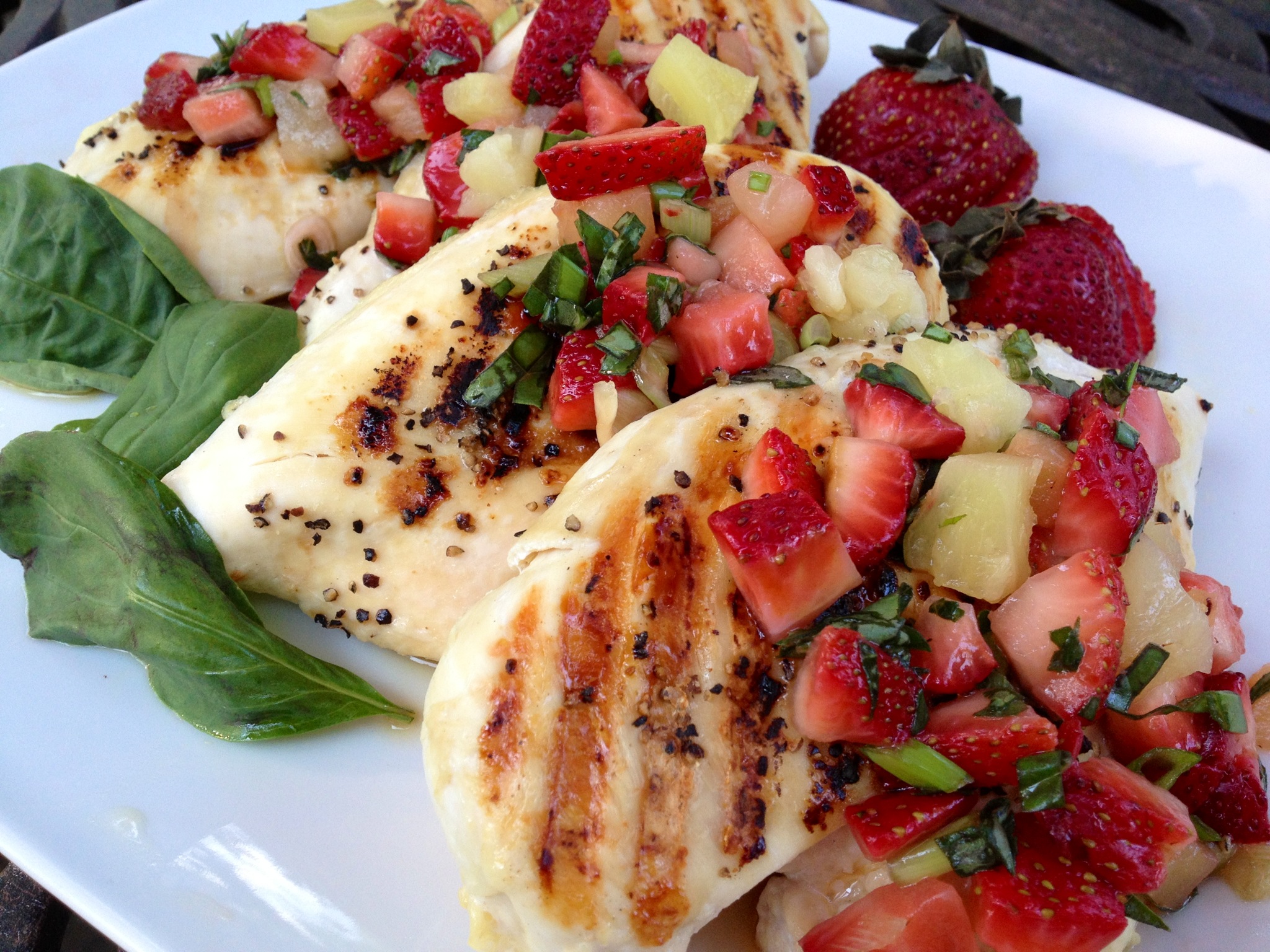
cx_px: 635
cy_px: 476
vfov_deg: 40.7
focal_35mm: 35
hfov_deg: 52.6
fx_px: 1284
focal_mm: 4.28
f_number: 2.4
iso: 80
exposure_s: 1/120
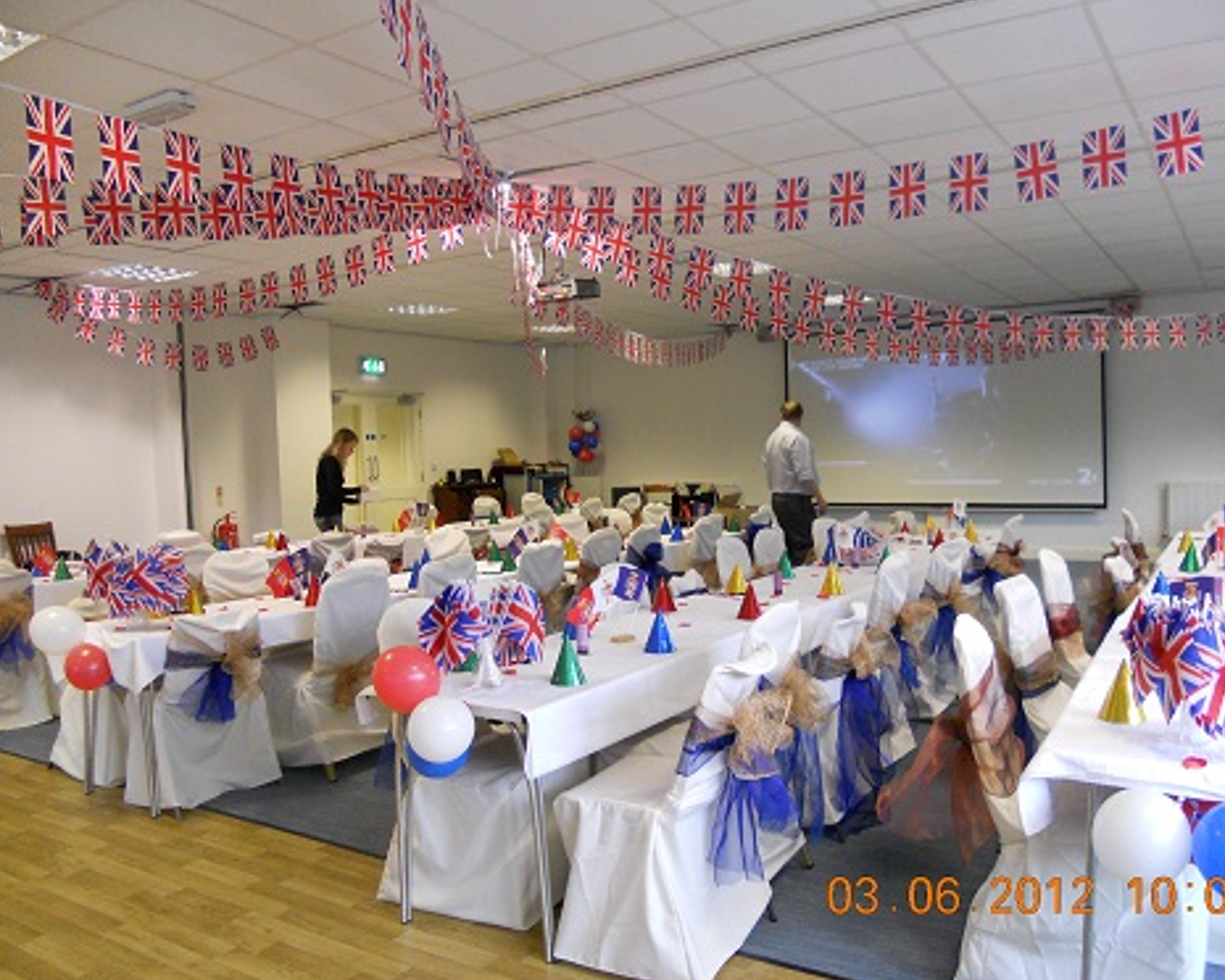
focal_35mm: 29
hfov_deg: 60.4
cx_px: 643
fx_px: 1051
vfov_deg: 50.0
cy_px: 498
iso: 400
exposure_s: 1/30
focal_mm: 4.9
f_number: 3.2
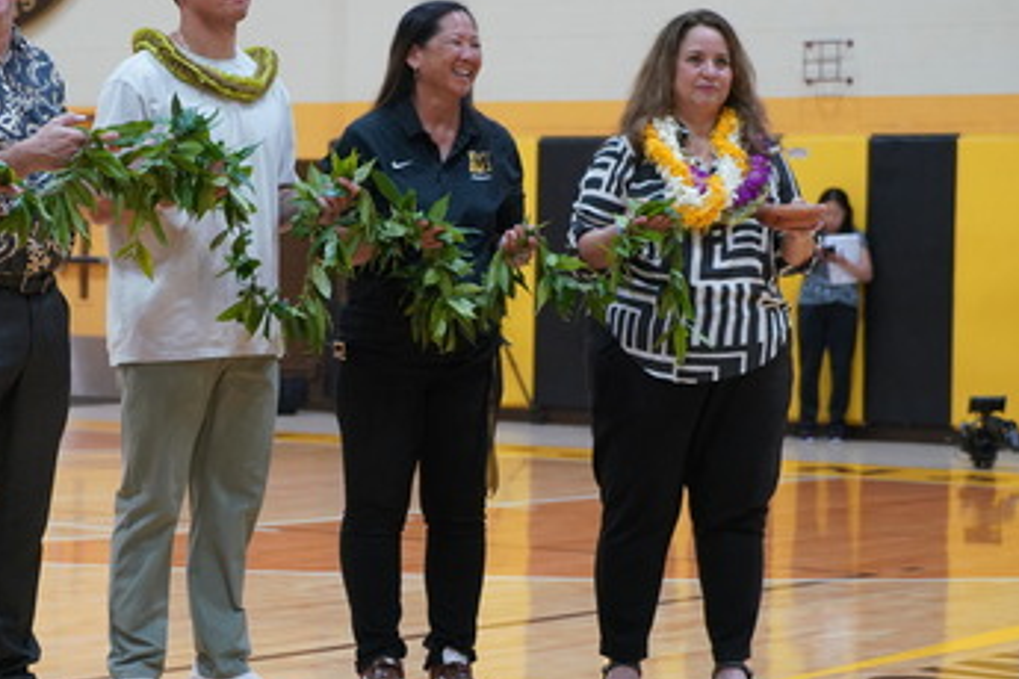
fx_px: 3283
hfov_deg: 17.5
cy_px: 314
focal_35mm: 116
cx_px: 255
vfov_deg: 11.8
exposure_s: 1/160
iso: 2500
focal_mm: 70
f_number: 4
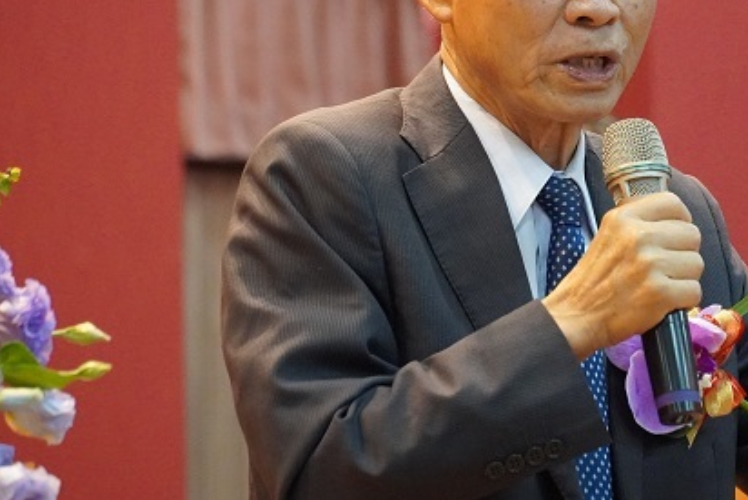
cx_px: 568
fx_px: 7355
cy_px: 144
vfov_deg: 3.9
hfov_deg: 5.8
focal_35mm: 354
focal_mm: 135
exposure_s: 1/100
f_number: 5.6
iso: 6400
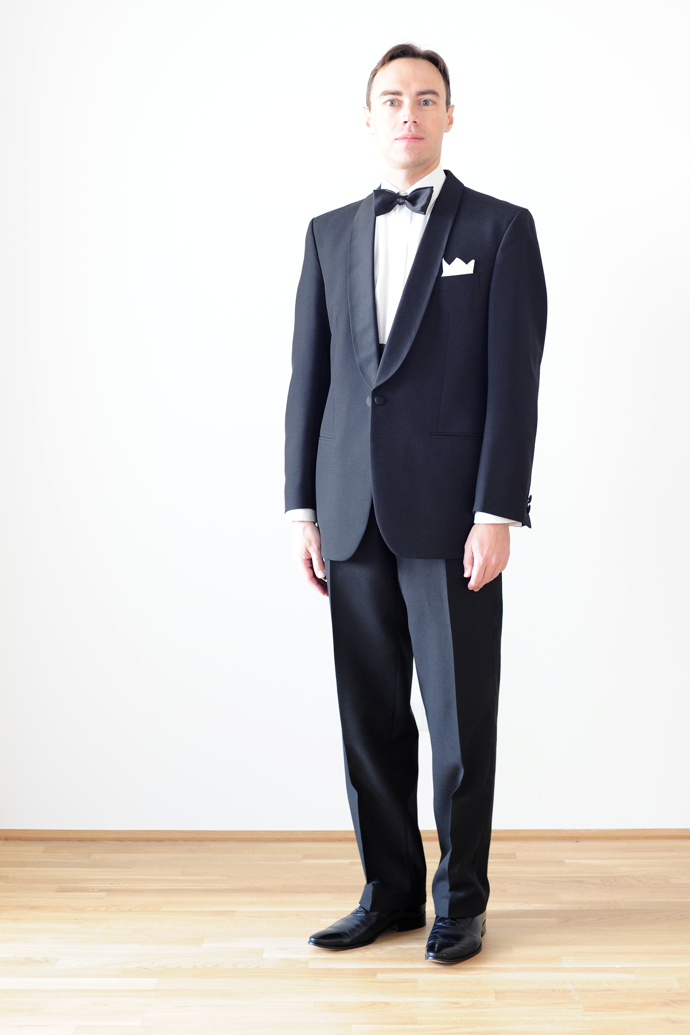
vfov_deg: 39.6
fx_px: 1437
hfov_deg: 27.0
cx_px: 345
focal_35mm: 50
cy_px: 518
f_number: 4
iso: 1000
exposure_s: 1/20
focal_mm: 50
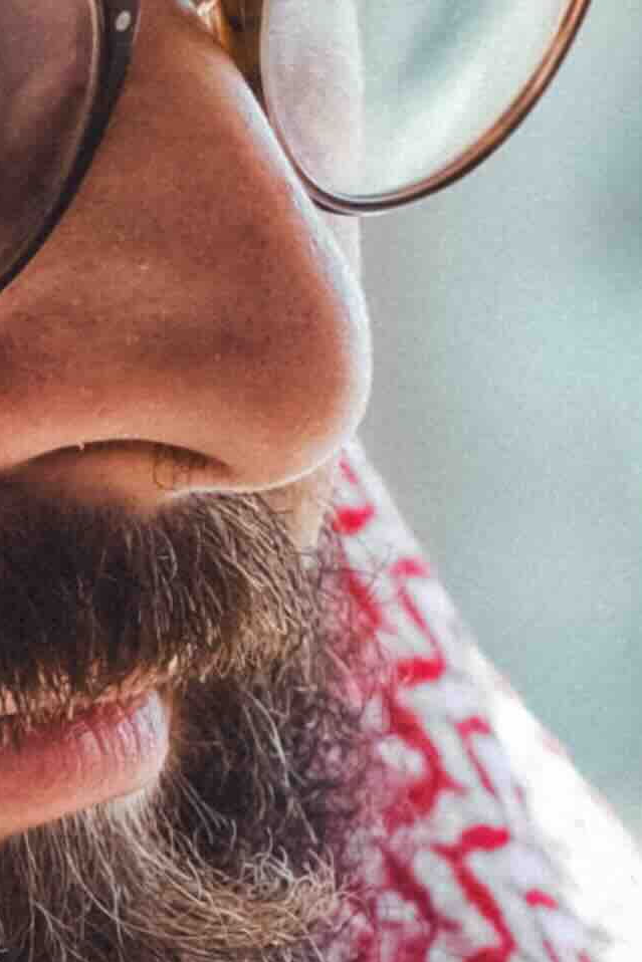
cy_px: 755
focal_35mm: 547
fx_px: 14626
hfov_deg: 2.5
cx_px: -438
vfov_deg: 3.8
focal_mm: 56
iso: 320
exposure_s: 1/680
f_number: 3.2
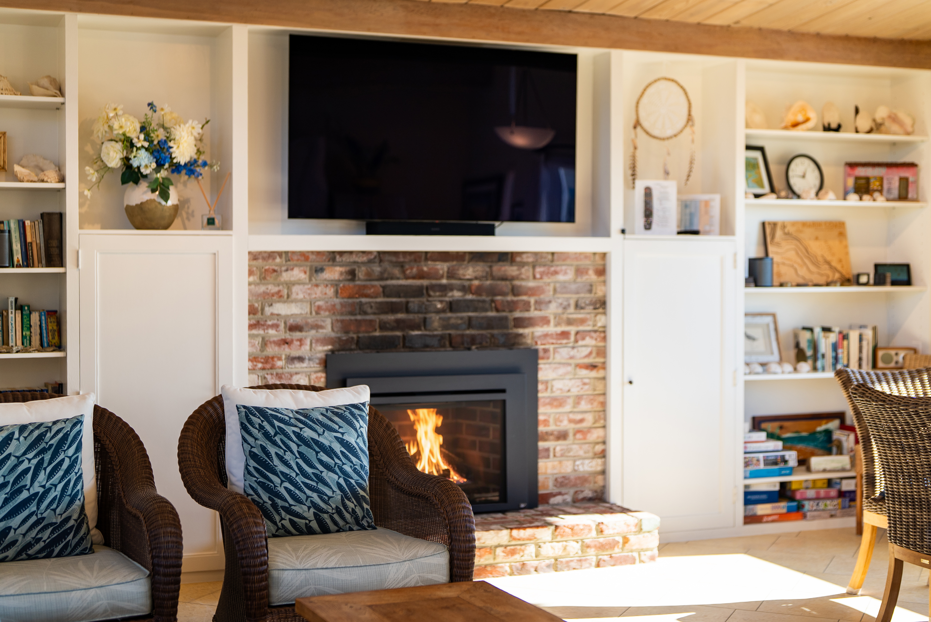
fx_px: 1294
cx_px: 466
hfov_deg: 39.6
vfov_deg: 27.0
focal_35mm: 50
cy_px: 311
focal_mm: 50
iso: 80
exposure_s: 1/640
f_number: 1.6
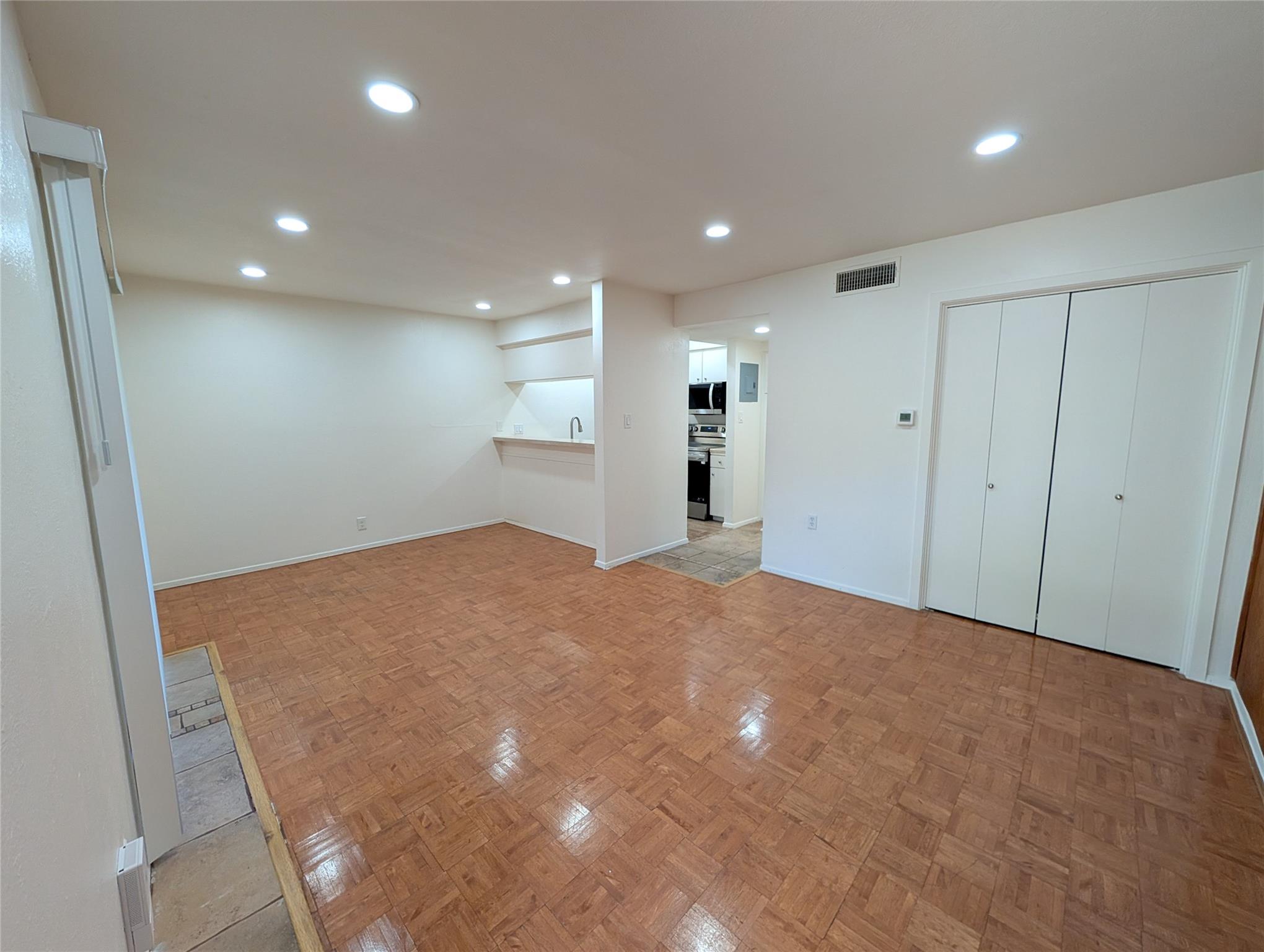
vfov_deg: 94.6
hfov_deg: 110.5
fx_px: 439
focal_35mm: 12
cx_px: 632
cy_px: 476
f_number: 1.7
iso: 115
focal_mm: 2.02
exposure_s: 1/120
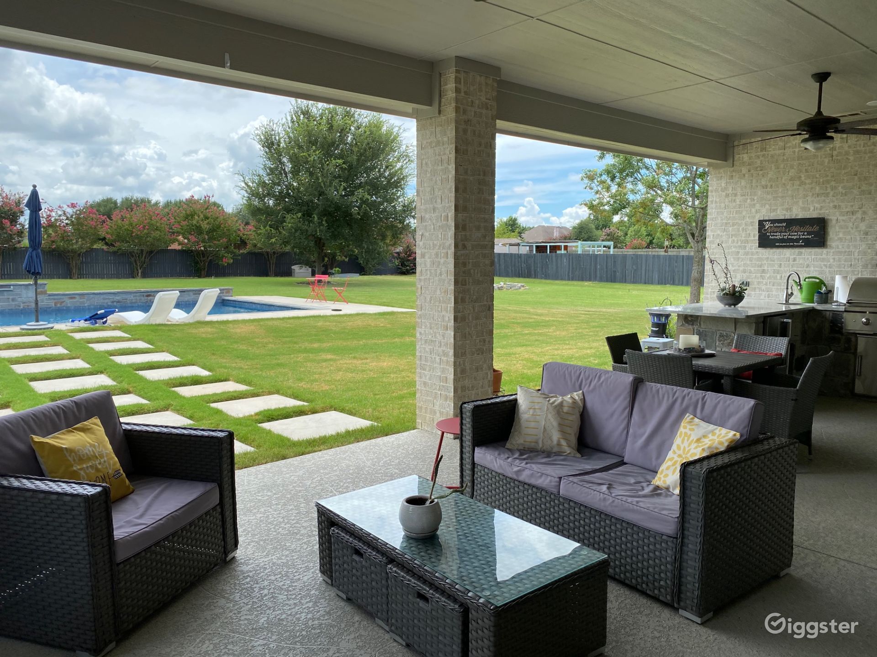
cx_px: 438
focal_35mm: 26
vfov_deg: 53.1
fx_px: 659
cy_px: 328
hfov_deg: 67.3
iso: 32
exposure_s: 1/1082
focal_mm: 4.25
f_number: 1.8
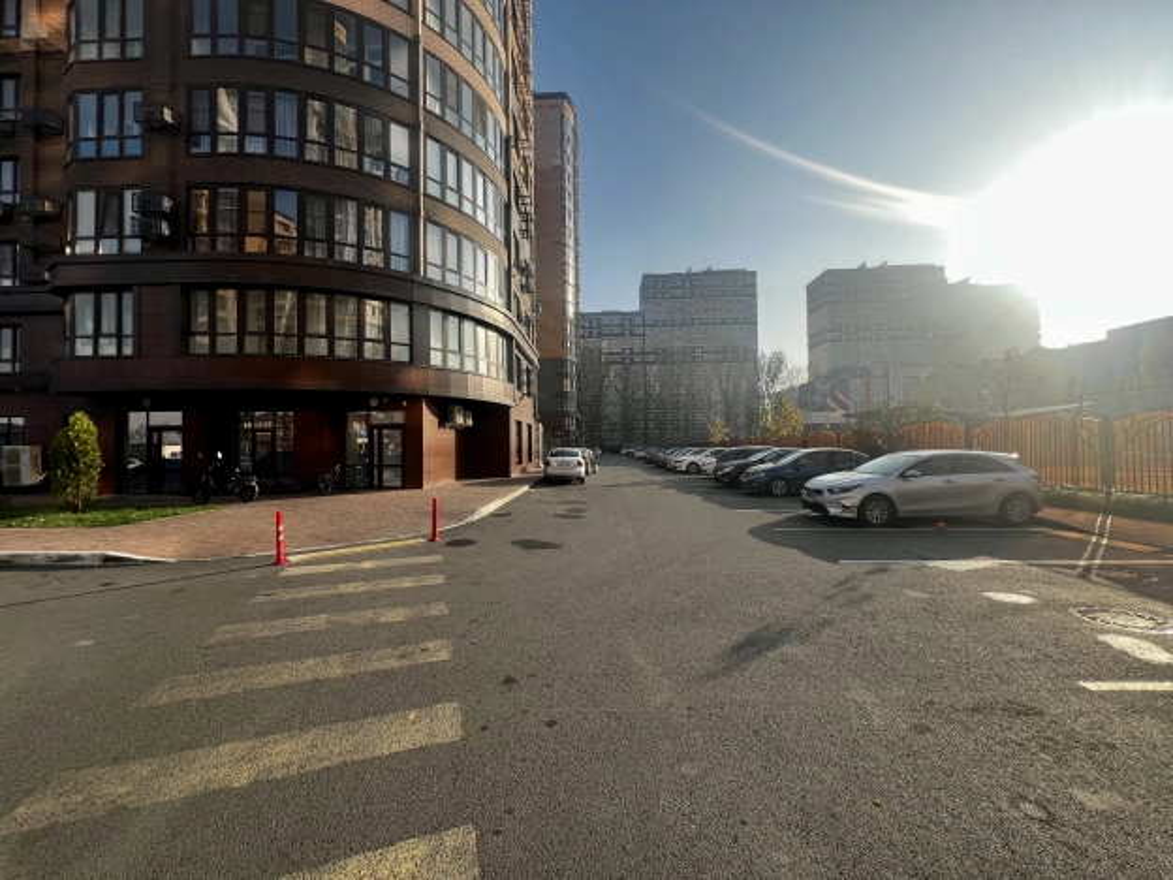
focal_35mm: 13
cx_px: 586
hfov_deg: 106.2
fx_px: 441
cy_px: 440
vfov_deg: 89.9
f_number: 1.8
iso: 32
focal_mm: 1.57
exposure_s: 1/797
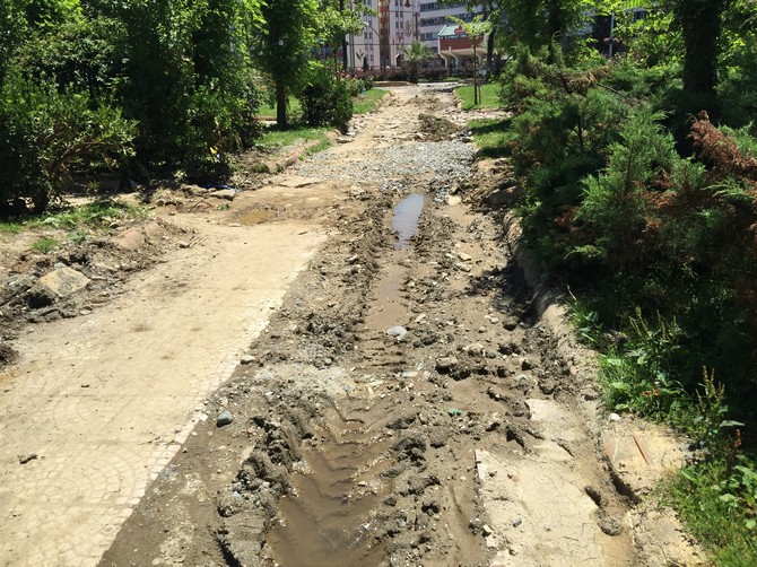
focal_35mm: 29
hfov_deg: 61.7
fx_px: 634
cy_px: 284
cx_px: 378
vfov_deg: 48.2
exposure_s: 1/2198
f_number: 2.2
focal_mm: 4.15
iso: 32
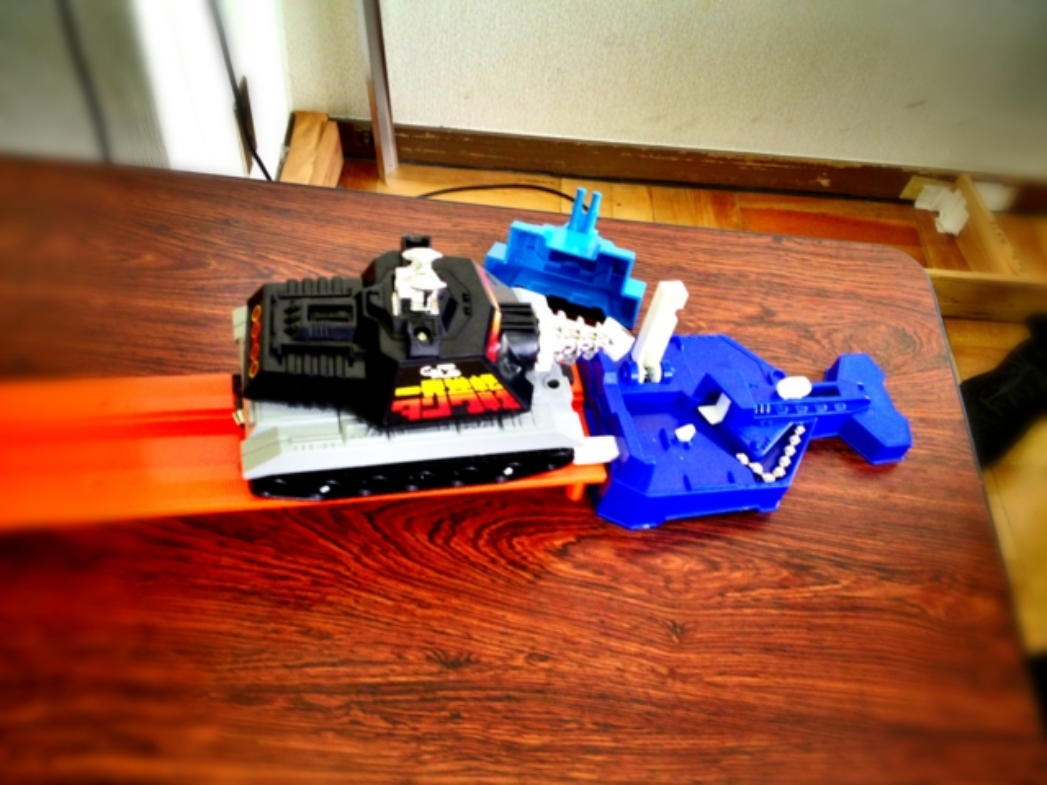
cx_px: 524
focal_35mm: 35
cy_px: 392
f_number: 2.4
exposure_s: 1/20
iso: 80
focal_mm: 4.28
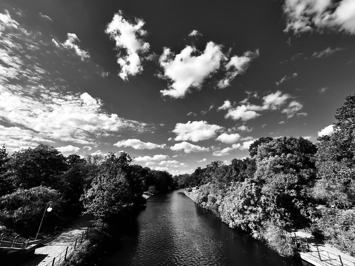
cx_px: 178
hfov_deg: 102.1
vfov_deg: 85.7
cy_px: 133
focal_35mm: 14
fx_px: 144
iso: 40
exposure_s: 1/2415
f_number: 2.2
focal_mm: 2.22
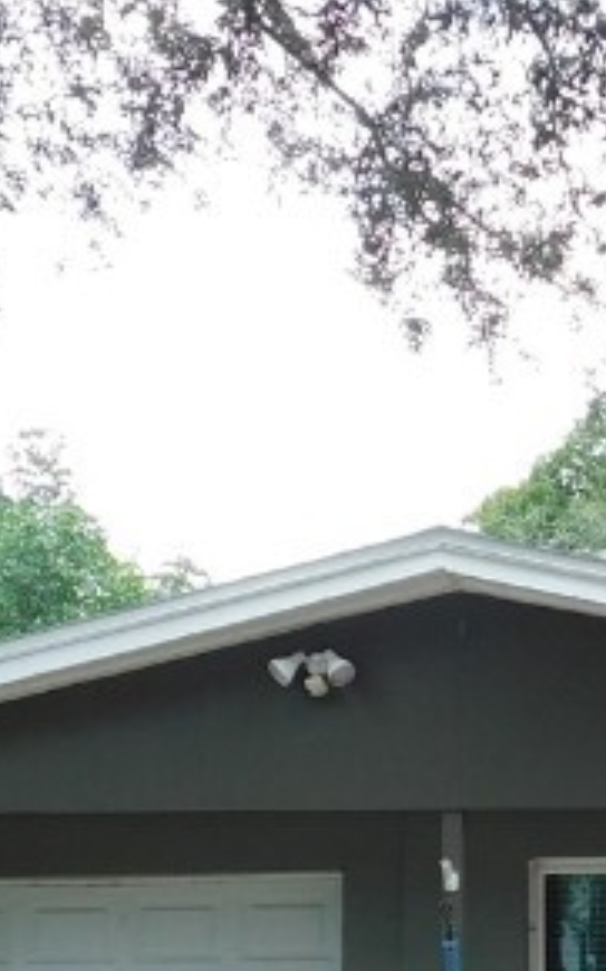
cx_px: 676
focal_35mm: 86
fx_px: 2275
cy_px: 834
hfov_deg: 14.8
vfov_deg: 23.6
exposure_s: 1/320
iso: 125
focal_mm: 4
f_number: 3
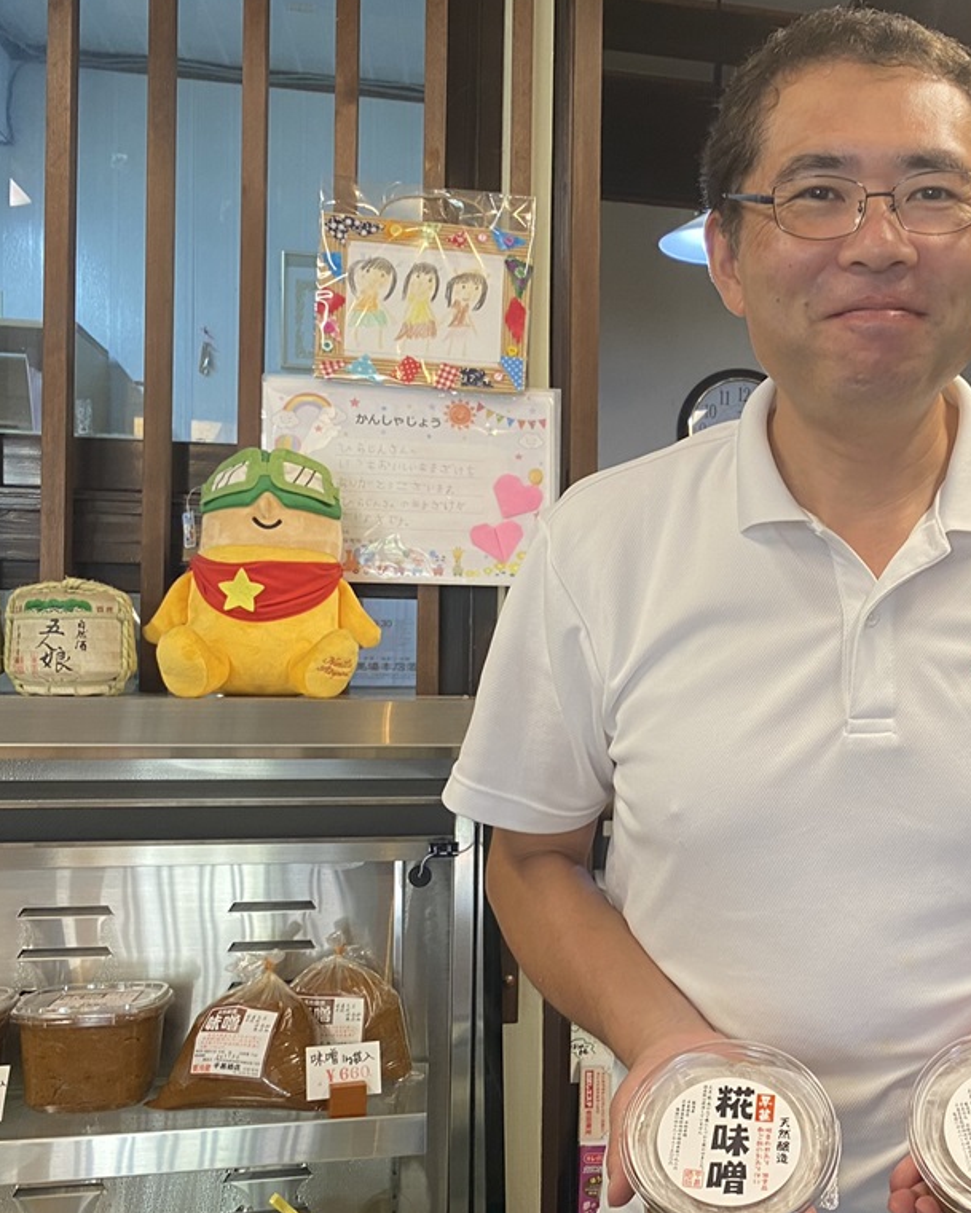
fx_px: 1437
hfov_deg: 34.9
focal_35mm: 40
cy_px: 695
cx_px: 896
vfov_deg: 45.7
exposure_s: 1/51
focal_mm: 4.25
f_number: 1.8
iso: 80
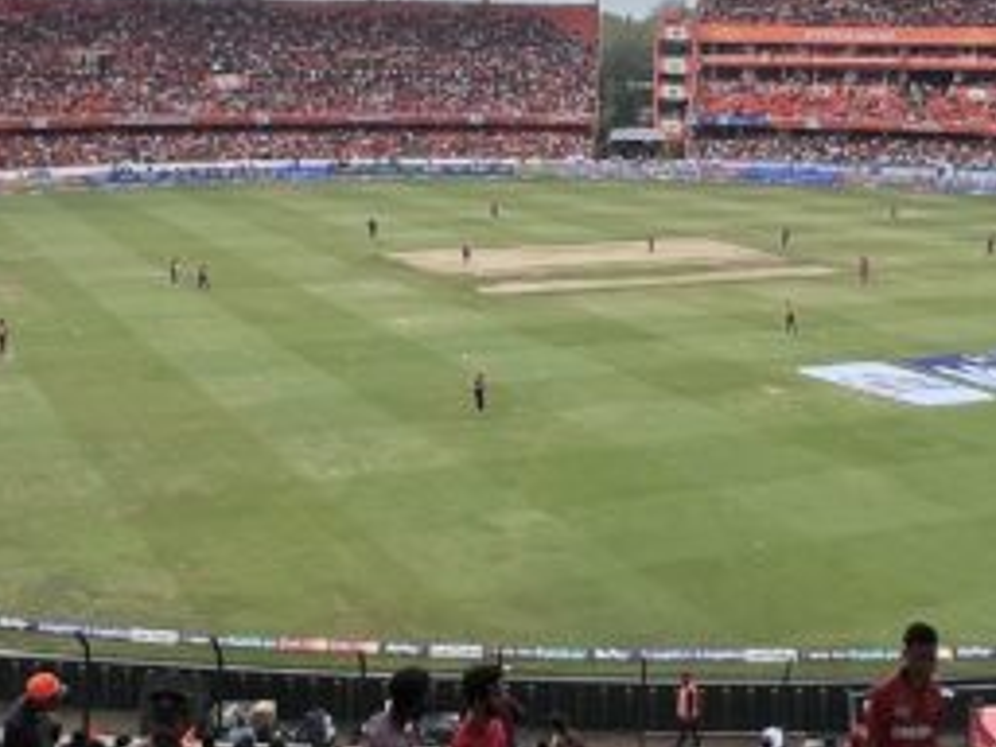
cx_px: 584
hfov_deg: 36.7
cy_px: 195
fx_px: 1496
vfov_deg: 27.7
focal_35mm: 52
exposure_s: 1/896
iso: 32
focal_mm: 1.57
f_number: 1.8
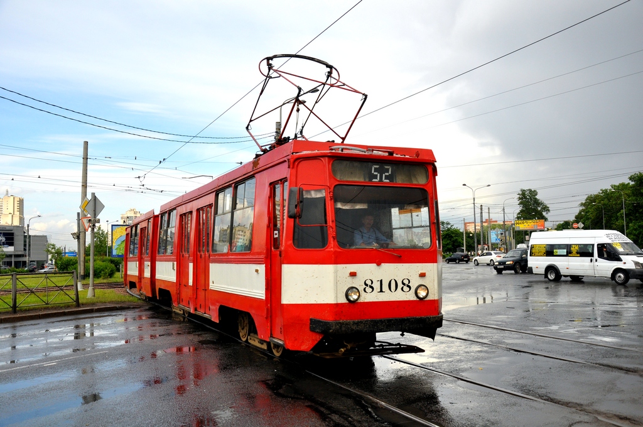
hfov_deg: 53.2
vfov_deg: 36.8
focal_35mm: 36
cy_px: 214
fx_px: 642
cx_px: 322
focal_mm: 24
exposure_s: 1/1600
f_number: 7.1
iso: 640
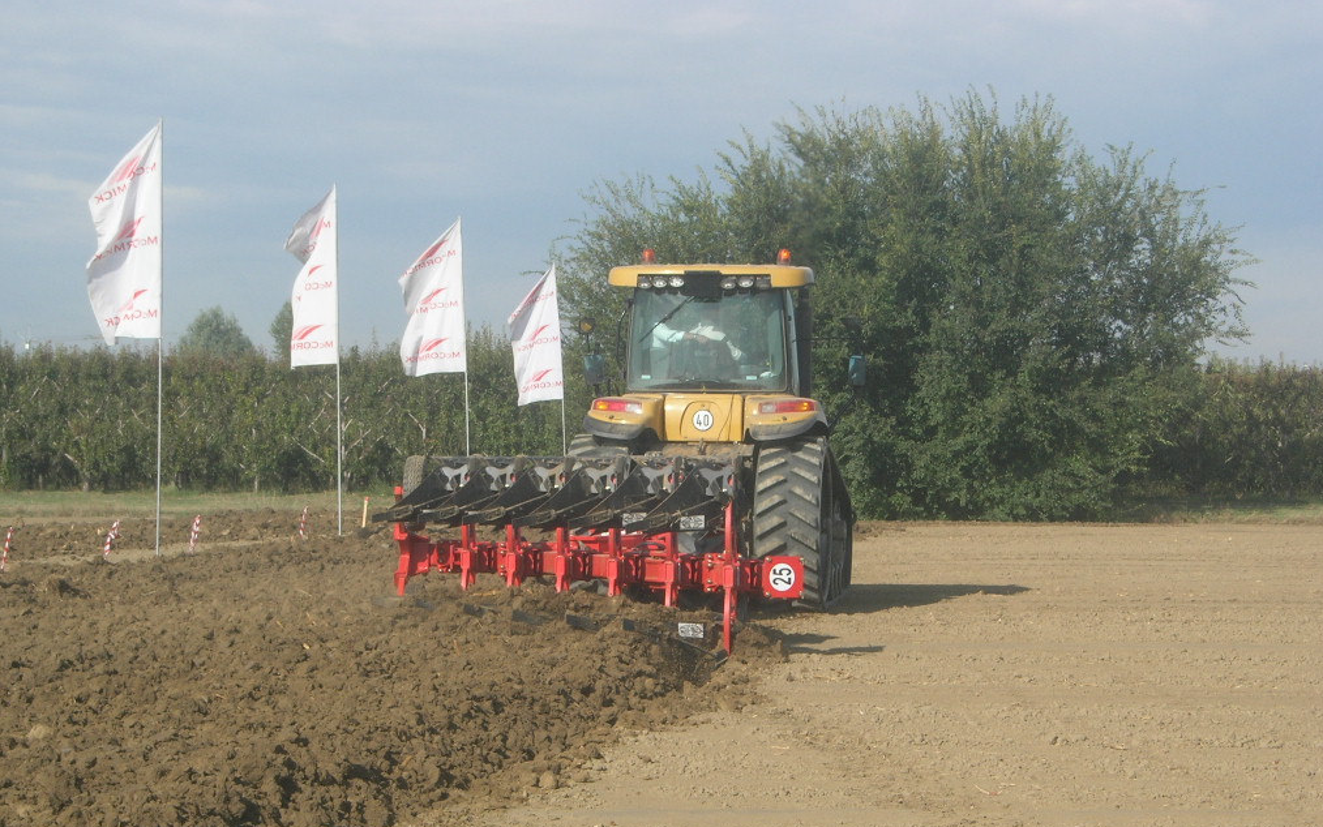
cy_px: 479
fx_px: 4363
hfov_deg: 17.2
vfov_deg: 10.8
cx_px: 658
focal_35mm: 121
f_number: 8.2
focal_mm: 23.4
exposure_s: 1/200
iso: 64
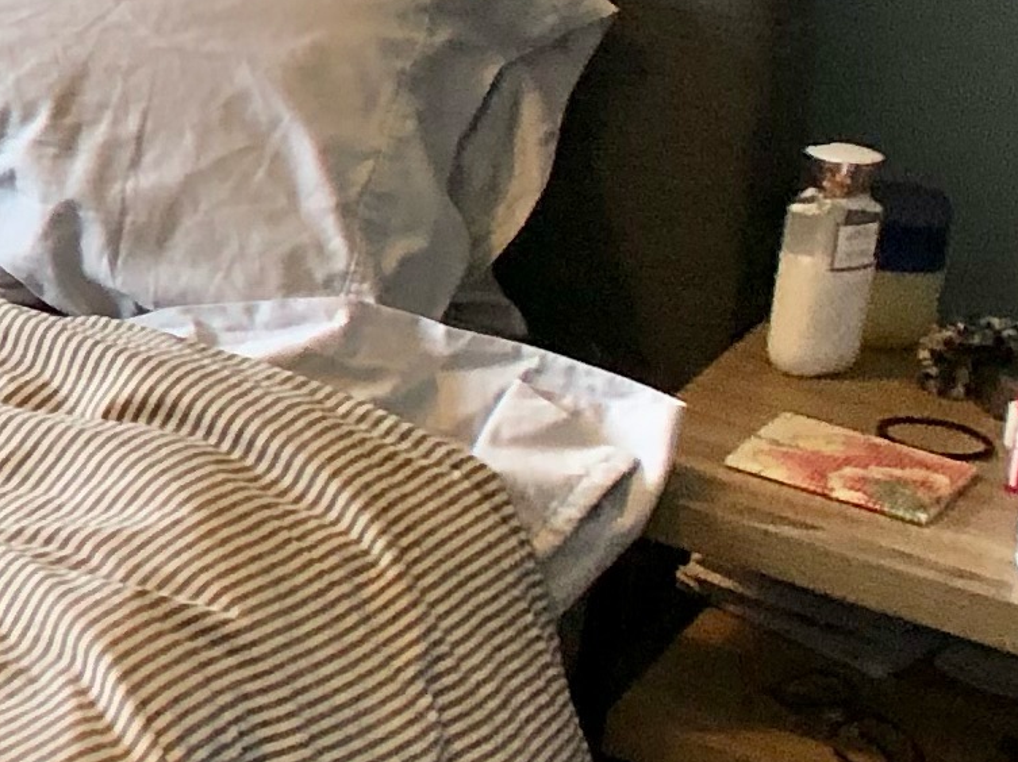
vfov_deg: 9.6
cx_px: -1261
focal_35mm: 150
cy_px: -332
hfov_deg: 11.4
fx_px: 4409
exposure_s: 1/24
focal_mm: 3.99
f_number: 1.8
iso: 40
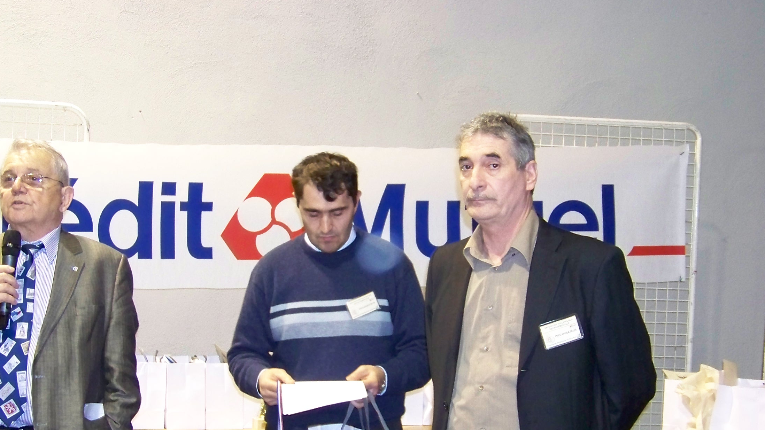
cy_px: 304
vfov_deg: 19.0
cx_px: 346
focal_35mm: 63
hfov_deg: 33.3
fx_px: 1278
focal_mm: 7.6
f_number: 2.8
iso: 400
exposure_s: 1/30
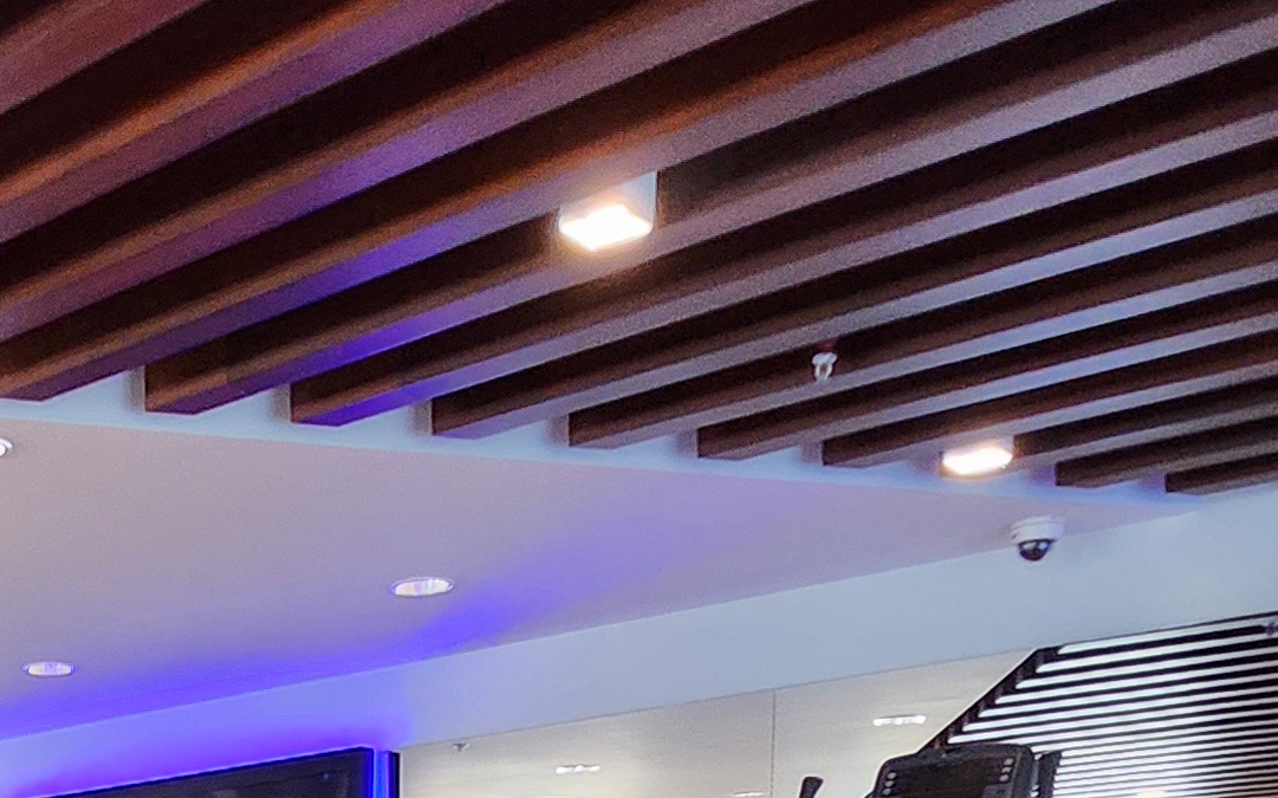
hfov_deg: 36.2
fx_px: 1776
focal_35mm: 51
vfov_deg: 20.4
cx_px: 40
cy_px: 1300
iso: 160
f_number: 2.2
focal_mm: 1.74
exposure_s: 1/60
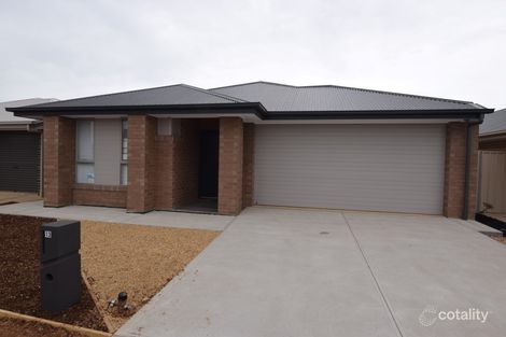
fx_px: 274
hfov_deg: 85.4
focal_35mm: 20
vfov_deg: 63.2
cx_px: 253
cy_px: 168
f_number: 14
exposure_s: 1/40
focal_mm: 13
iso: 100
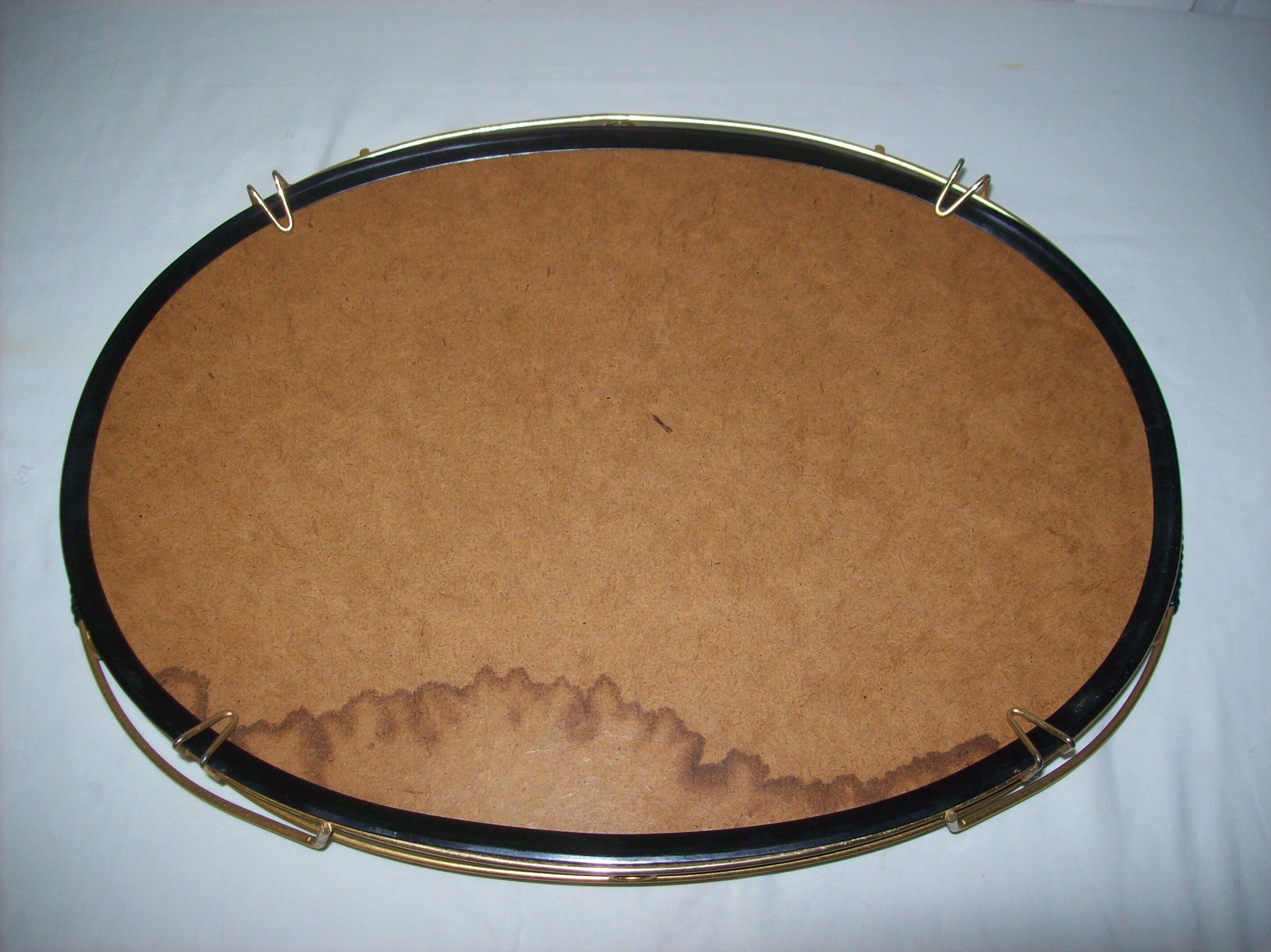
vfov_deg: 39.6
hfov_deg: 51.4
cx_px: 636
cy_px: 476
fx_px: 1321
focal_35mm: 36
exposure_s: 1/64
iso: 80
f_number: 2.7
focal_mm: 6
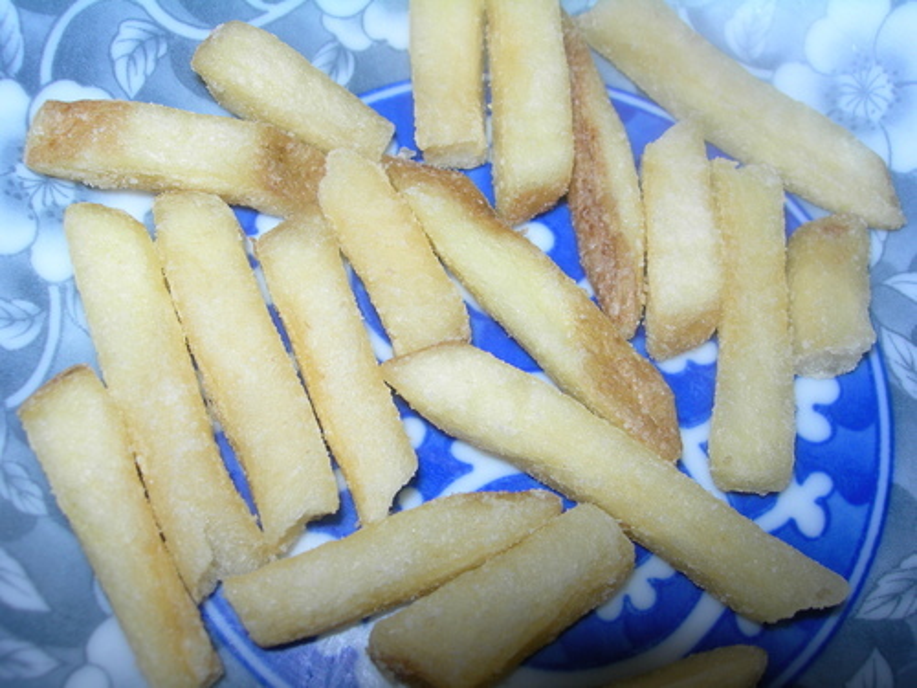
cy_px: 344
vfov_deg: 37.7
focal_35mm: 38
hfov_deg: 49.0
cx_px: 458
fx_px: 1007
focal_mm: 7.8
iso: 50
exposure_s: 1/60.1
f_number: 4.8
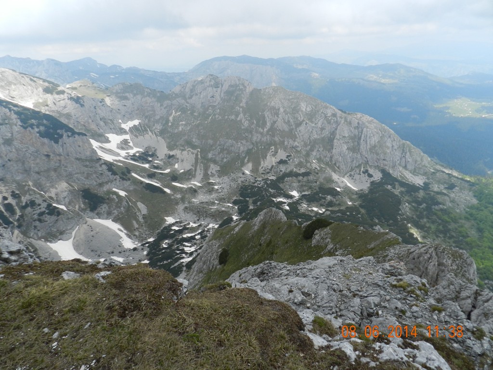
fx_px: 328
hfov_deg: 73.9
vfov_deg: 58.9
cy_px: 185
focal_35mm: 23
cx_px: 246
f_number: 4
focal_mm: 4
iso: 160
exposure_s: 1/640
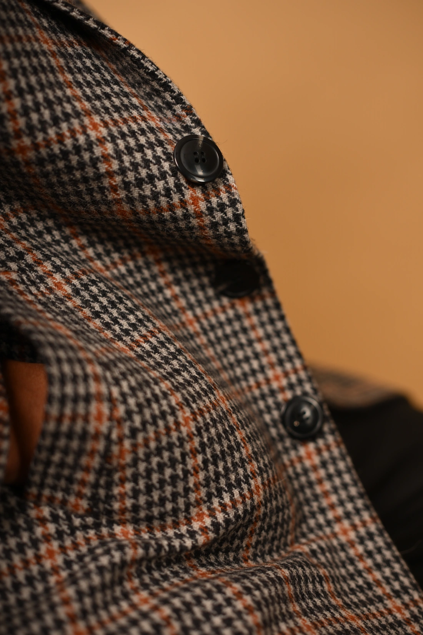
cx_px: 212
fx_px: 881
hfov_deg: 27.0
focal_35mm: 50
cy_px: 318
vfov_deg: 39.6
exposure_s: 1/1000
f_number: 2.2
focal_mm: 50
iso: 160
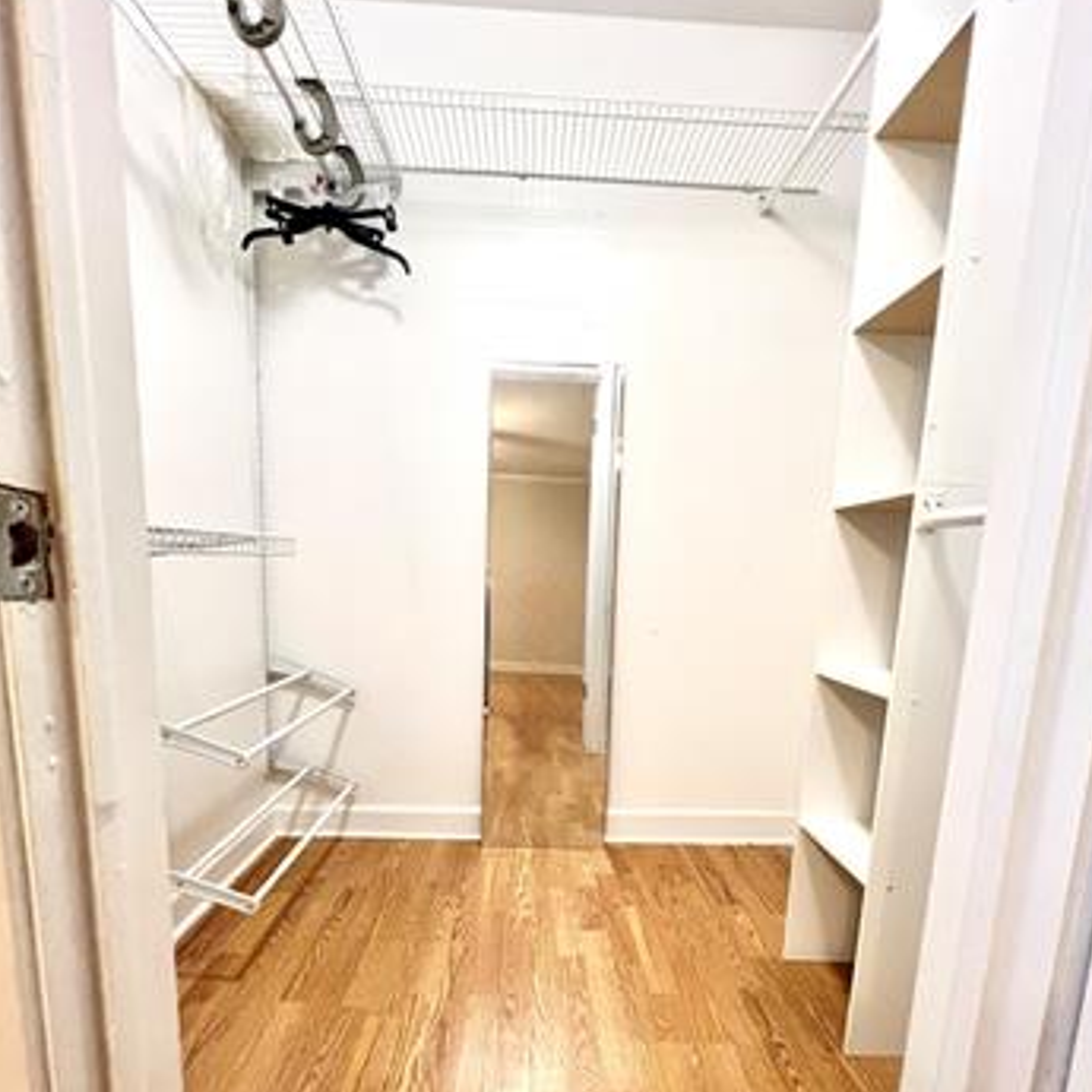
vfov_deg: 86.1
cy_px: 665
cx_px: 544
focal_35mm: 16
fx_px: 571
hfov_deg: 87.4
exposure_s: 1/60
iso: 320
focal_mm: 1.57
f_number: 1.8
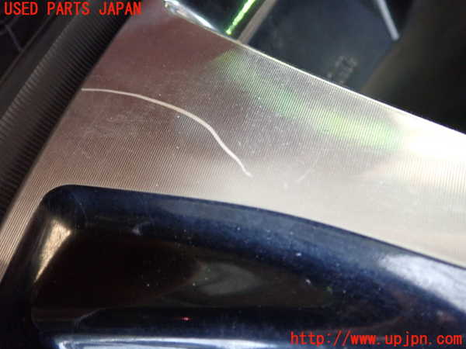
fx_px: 431
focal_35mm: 32
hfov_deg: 56.8
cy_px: 174
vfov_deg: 44.2
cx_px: 233
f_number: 2.4
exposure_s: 1/20
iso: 800
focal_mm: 5.79
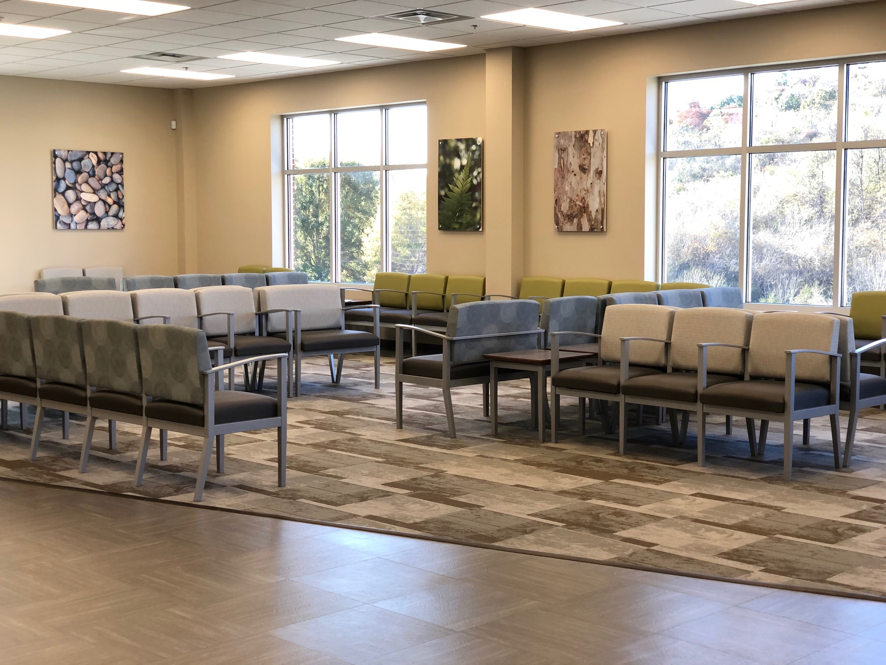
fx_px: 1331
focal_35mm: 52
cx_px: 443
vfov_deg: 28.0
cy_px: 332
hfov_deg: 36.8
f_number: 2.4
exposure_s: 1/60
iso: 64
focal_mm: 6
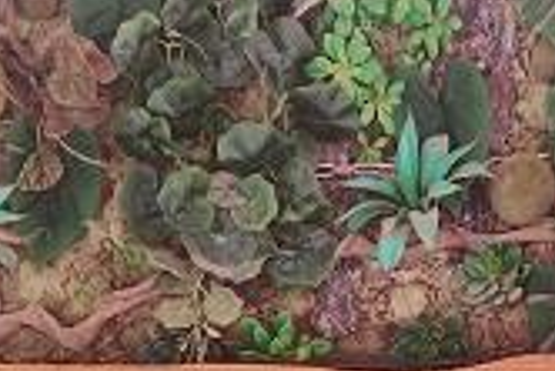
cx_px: 341
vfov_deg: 8.9
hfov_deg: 15.2
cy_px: 973
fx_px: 2083
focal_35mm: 135
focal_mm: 4.75
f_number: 1.75
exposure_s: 1/50
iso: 200
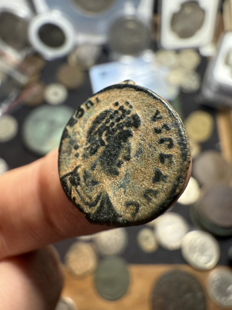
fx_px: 214
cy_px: 155
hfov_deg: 56.8
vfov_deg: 71.6
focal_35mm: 24
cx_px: 116
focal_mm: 2.22
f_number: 2.2
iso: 250
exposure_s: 1/72
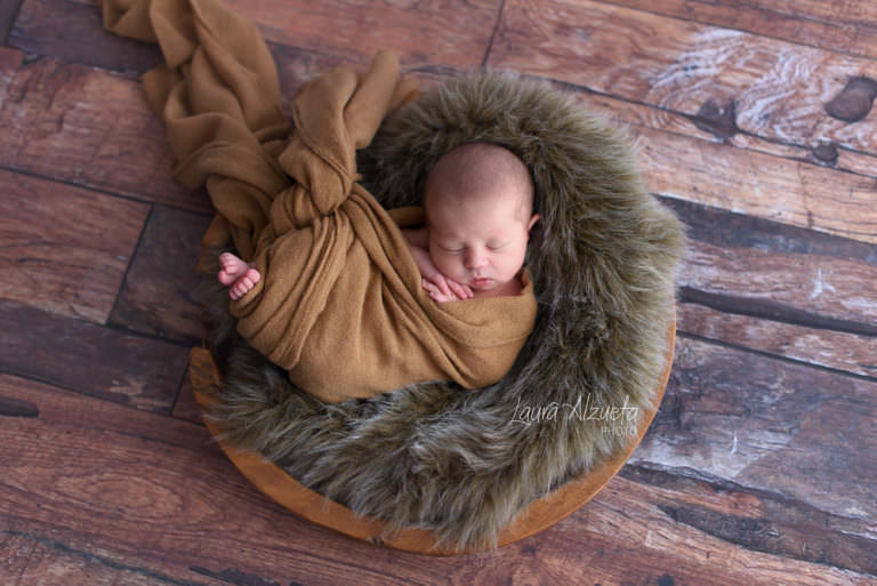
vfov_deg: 27.0
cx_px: 438
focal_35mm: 50
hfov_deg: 39.6
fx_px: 1219
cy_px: 293
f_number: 2.5
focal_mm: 50
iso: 400
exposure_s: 1/320
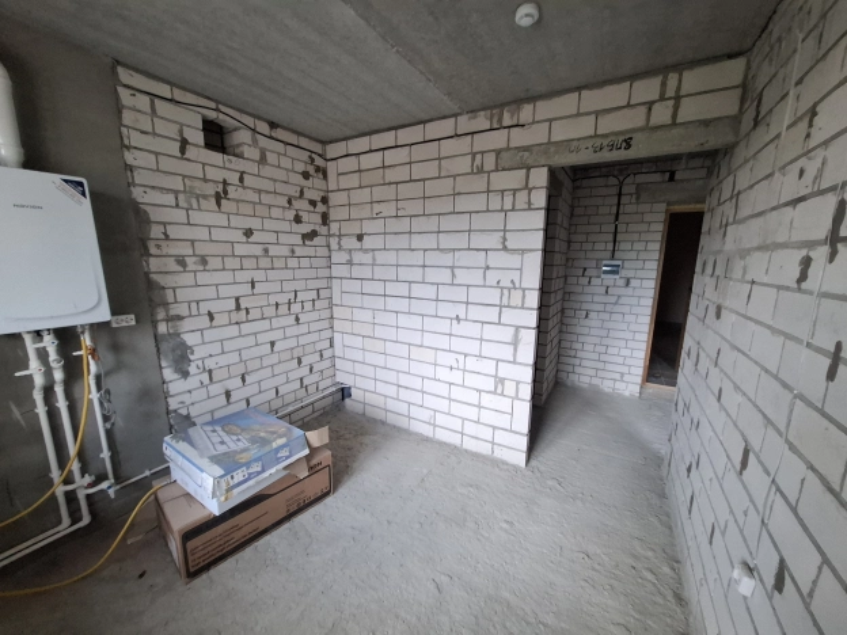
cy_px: 318
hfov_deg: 106.2
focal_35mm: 13
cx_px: 424
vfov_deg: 89.9
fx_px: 318
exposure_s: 1/20
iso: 500
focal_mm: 1.74
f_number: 2.2
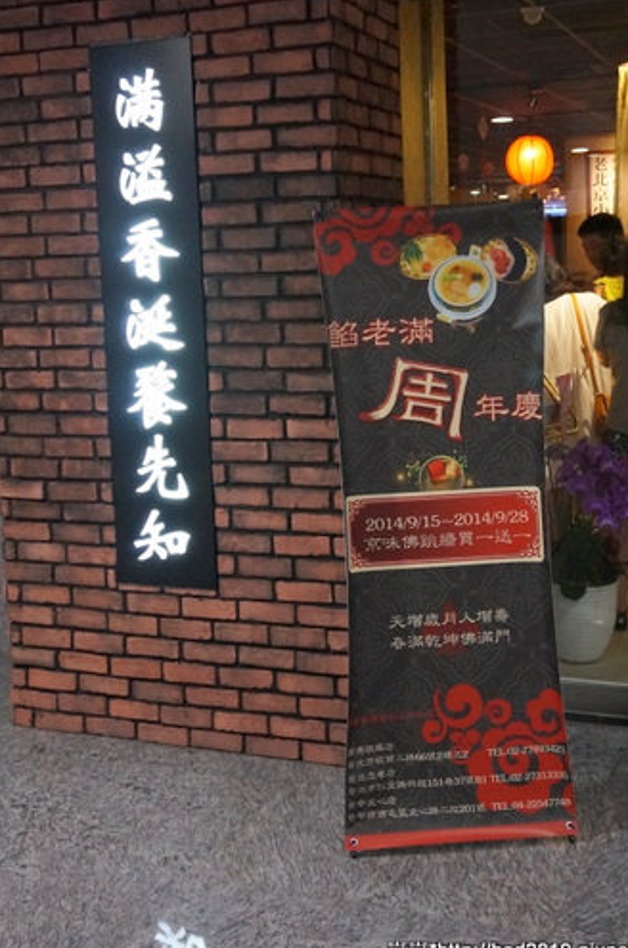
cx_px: 340
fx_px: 1173
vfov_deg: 43.8
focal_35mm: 45
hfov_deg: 30.0
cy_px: 375
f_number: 4.5
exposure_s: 1/100
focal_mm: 23
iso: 3200
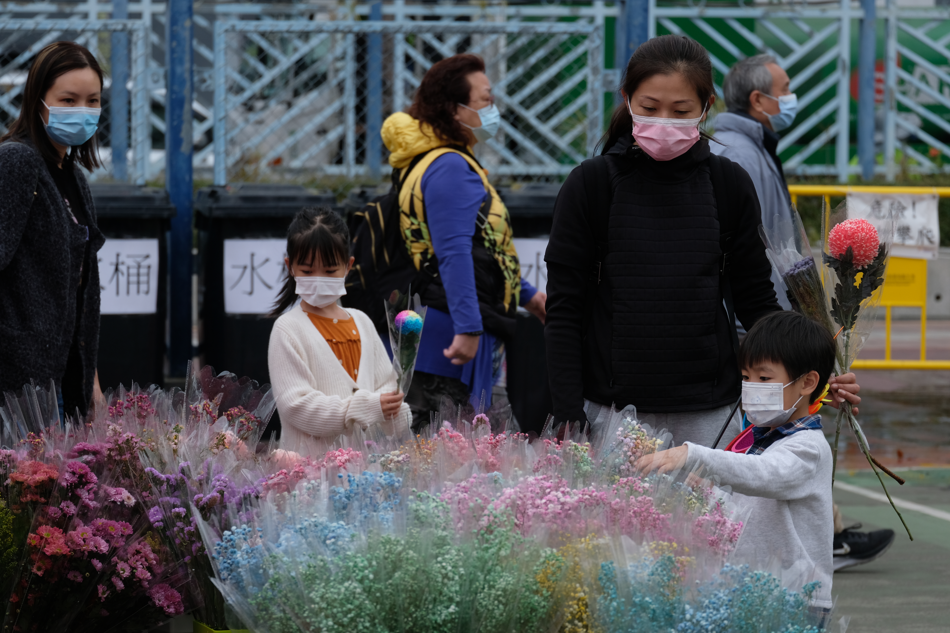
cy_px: 316
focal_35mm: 181
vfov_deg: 7.6
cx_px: 475
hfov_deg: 11.4
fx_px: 4776
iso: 250
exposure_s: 1/250
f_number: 5.8
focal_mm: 120.6
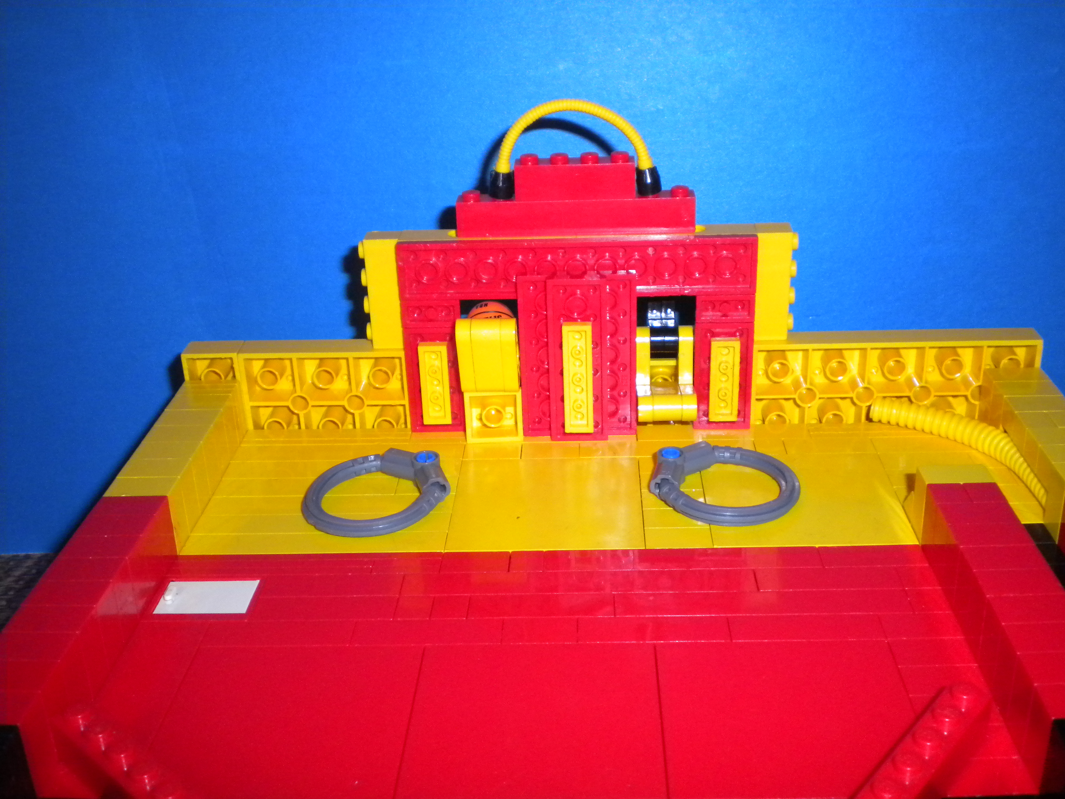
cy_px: 400
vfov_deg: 35.1
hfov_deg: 45.8
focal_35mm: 41
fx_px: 1261
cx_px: 532
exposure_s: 1/30
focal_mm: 7.4
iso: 400
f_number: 4.9
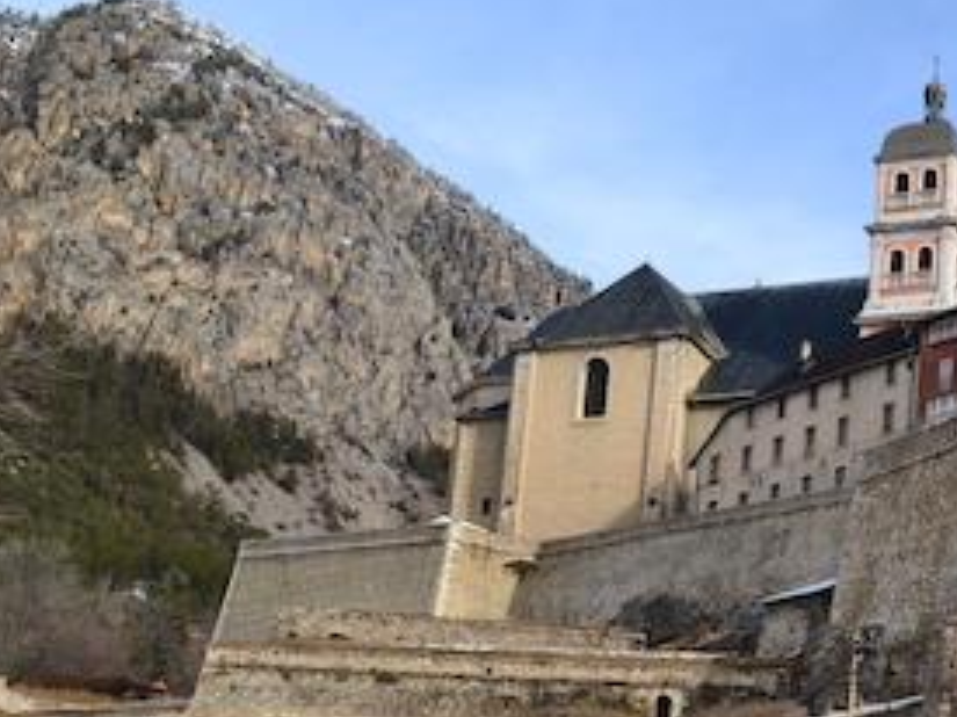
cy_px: 529
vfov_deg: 21.4
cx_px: 1002
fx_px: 1879
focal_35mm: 68
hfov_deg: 26.7
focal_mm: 18
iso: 400
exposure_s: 1/320
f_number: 10
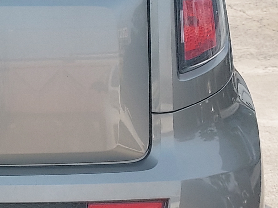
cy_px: 83
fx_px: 546
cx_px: -92
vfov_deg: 21.6
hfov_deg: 24.6
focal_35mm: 68
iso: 40
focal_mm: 4.6
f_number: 1.8
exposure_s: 1/403
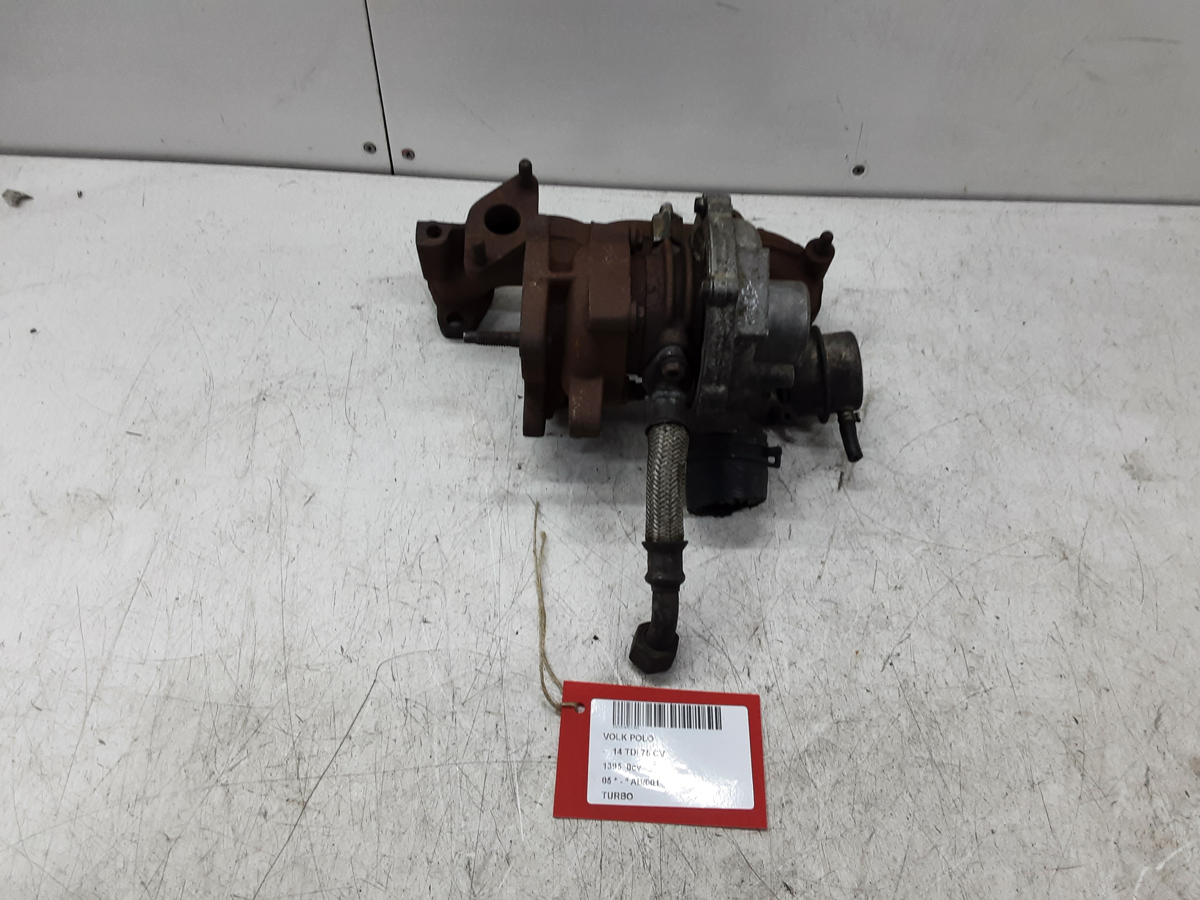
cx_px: 600
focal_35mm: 27
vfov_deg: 51.4
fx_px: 936
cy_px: 450
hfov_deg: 65.3
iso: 64
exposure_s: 1/50
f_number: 1.9
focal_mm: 2.91
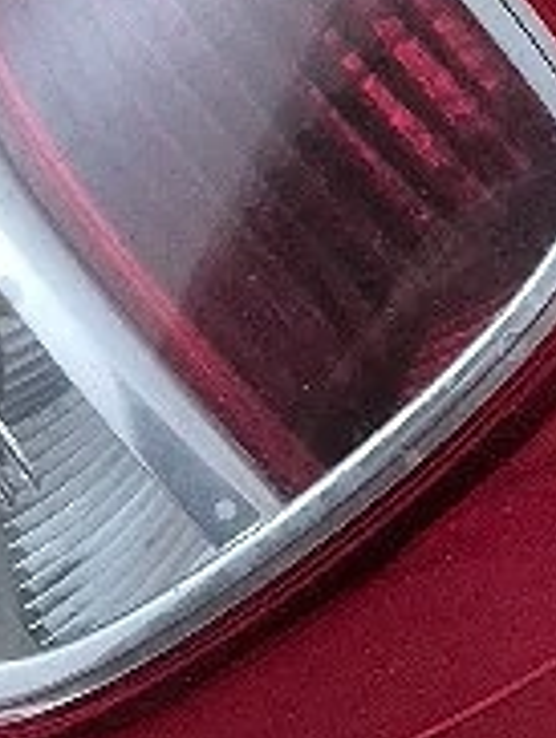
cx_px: 381
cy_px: 209
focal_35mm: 168
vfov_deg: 11.7
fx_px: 3589
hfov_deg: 8.8
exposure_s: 1/33
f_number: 1.8
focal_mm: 5.4
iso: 1250
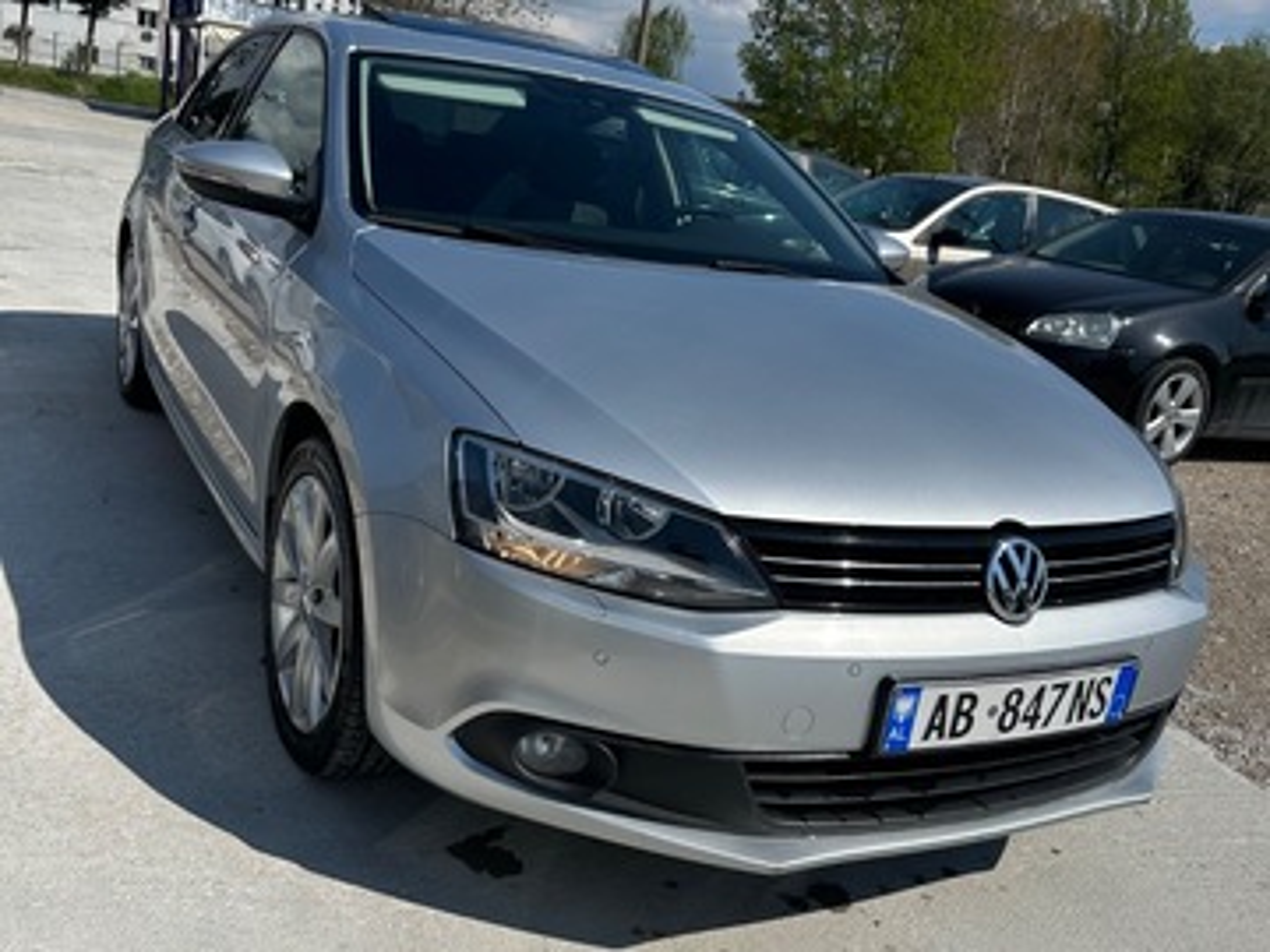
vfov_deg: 56.8
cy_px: 476
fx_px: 881
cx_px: 635
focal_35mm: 24
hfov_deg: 71.6
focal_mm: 6.86
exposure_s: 1/8197
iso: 80
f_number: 1.78
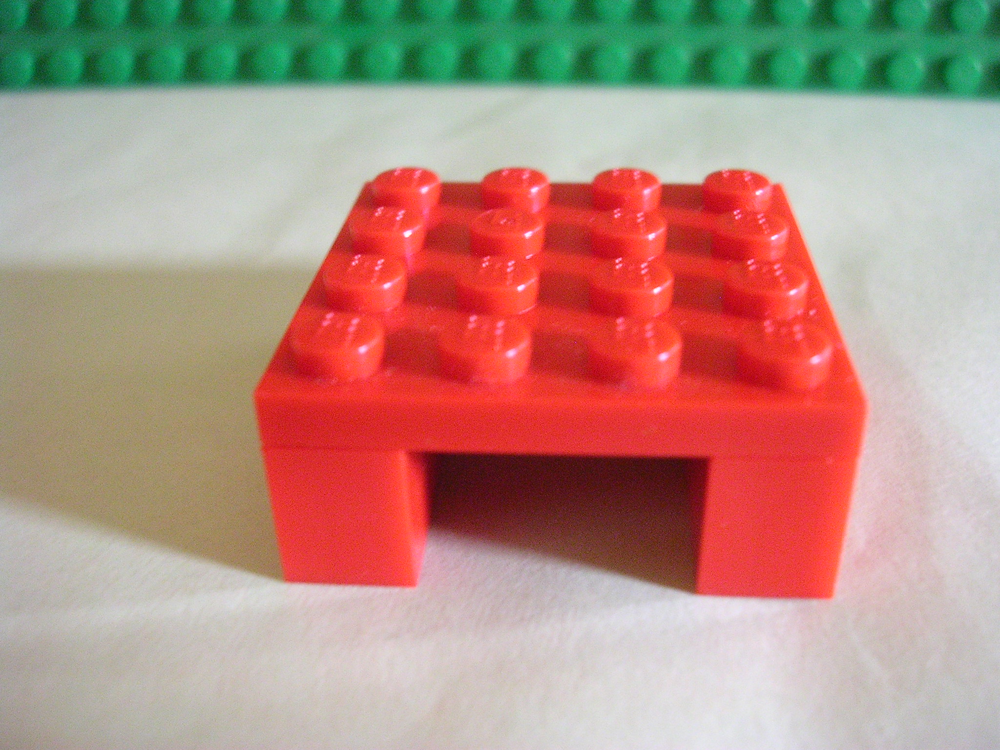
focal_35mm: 38
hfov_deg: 49.0
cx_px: 500
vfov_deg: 37.7
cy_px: 375
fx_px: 1098
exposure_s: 1/2.1
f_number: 2.8
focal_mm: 5.8
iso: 400
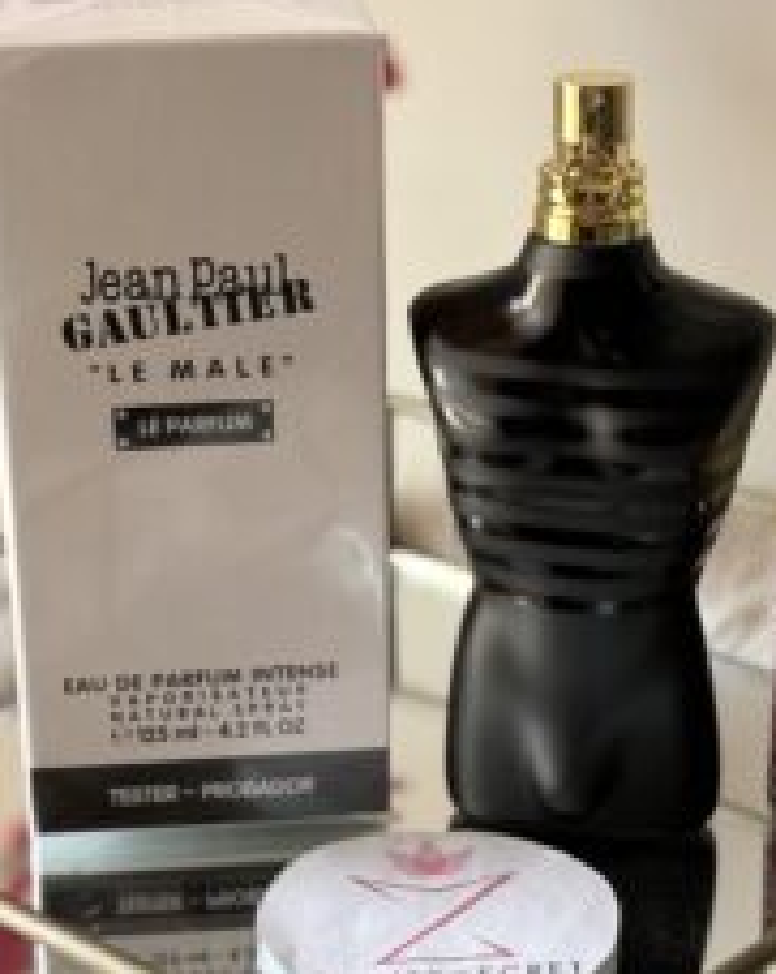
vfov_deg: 20.6
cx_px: 412
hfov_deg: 16.5
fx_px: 2675
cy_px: 639
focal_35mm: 93
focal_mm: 6.76
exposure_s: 1/122
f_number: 1.78
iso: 80
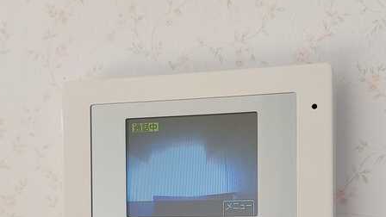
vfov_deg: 20.5
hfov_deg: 37.2
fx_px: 573
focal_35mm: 56
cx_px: 207
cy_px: 233
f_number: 1.8
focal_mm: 5.23
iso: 25
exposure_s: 1/120
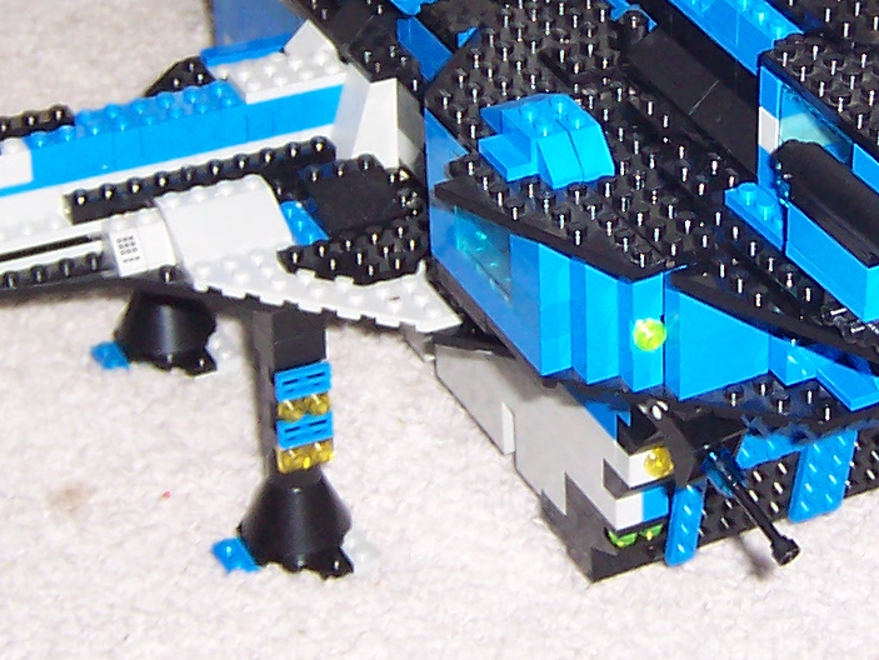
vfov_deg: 14.1
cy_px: 109
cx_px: 723
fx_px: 2642
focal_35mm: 104
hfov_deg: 18.7
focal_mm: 5.6
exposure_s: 1/60
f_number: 2.8
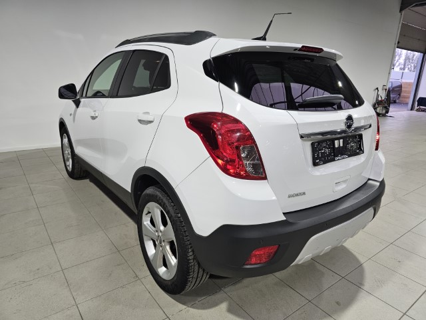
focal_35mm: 23
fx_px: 283
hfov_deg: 73.9
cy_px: 160
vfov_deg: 58.9
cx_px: 213
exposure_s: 1/190
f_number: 1.7
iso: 125
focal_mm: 6.3
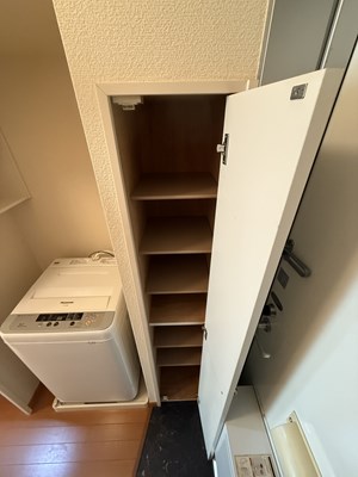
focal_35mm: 14
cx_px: 179
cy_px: 238
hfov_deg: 85.7
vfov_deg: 102.1
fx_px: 193
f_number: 2.2
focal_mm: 2.22
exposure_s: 1/50
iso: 640
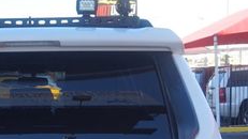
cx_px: 16
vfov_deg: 12.7
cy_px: 198
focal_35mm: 91
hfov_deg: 22.6
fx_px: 601
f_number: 7.1
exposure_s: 1/80
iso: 100
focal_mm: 21
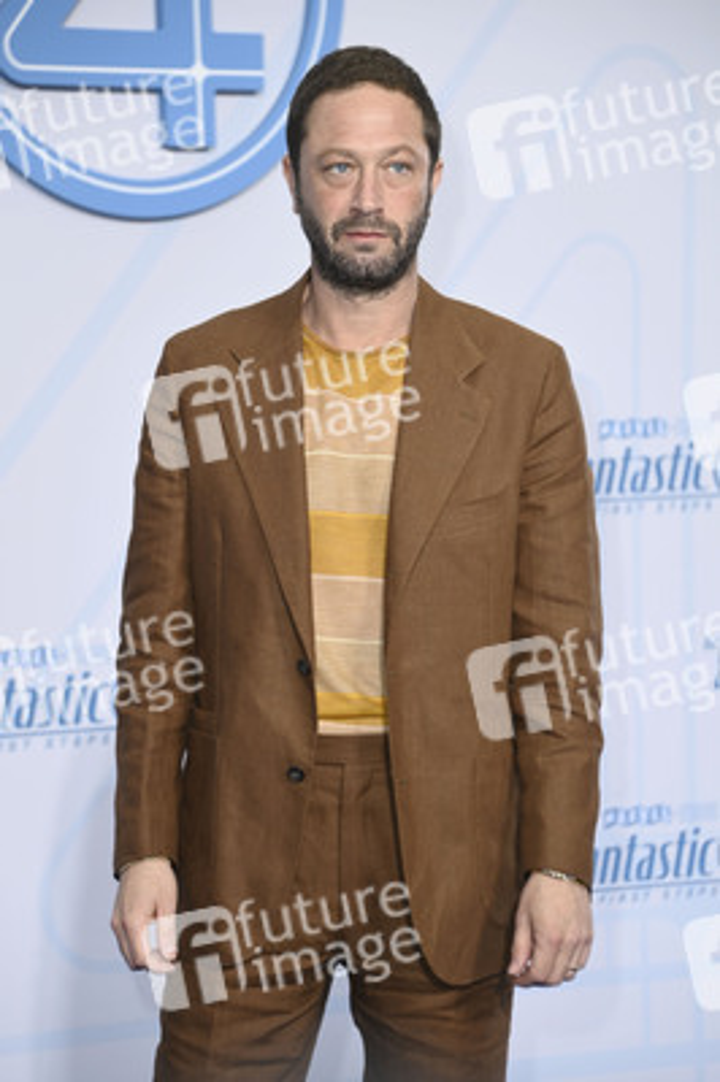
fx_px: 4057
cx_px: 360
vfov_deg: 15.2
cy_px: 541
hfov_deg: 10.1
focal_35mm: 135
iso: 400
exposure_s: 1/200
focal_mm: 135
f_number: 5.6
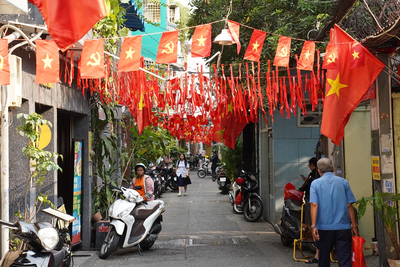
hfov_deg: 27.0
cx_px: 200
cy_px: 134
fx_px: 833
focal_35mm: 75
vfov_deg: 18.2
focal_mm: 75
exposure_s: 1/160
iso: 800
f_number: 9
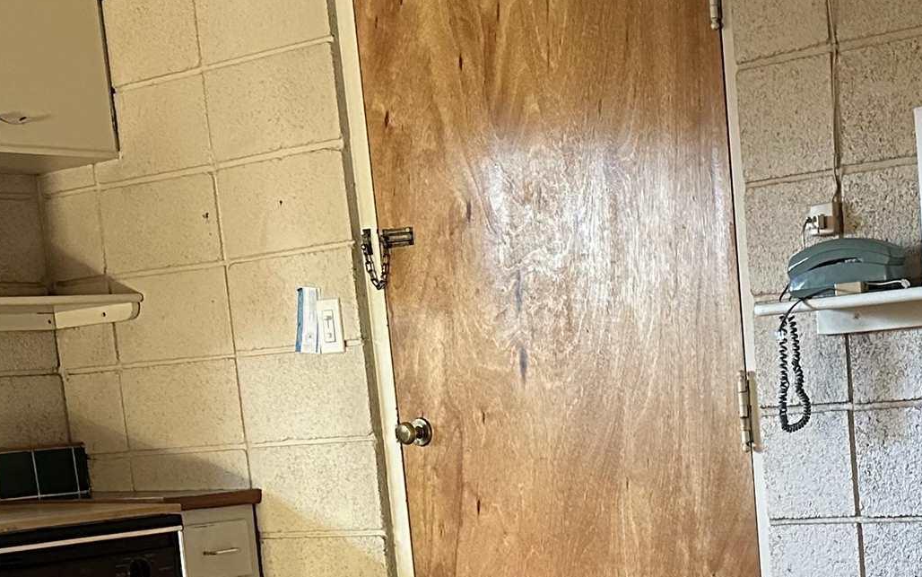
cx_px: 726
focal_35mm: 76
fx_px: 1910
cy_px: 655
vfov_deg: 16.6
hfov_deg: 26.7
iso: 500
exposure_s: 1/60
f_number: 1.78
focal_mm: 6.86
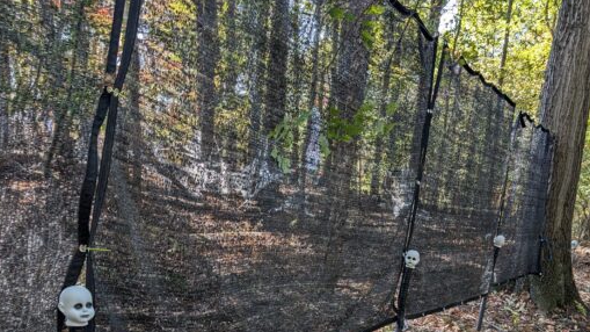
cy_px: 283
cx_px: 328
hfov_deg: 55.2
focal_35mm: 36
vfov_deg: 31.6
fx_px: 563
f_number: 1.68
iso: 164
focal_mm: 6.9
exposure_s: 1/555
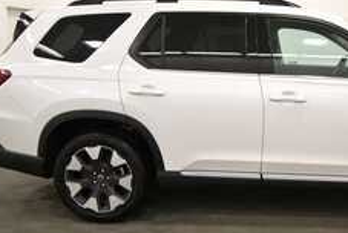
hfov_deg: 42.3
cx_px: 282
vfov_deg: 30.6
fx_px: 426
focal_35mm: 44
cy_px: 119
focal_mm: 17
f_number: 5.3
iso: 800
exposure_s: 1/250
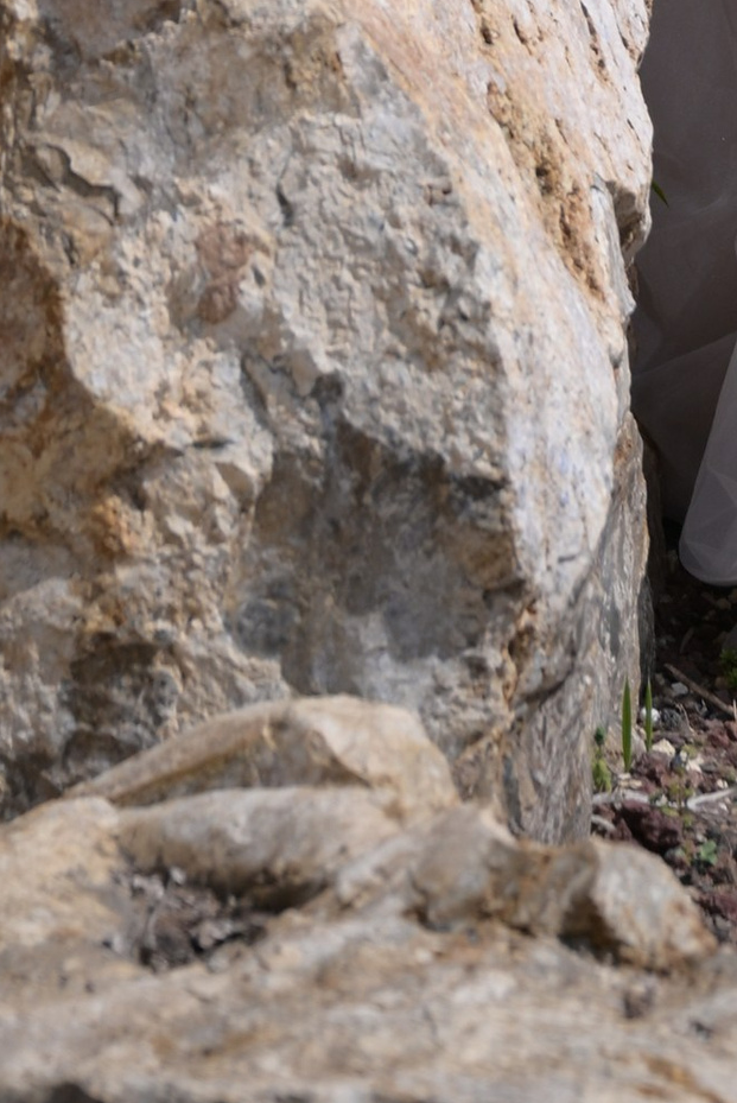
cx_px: 889
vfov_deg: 9.8
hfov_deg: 6.9
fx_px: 6068
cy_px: -997
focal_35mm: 198
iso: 100
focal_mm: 48
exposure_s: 1/2500
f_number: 3.5
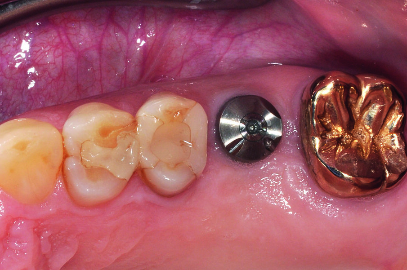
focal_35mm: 90
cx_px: 204
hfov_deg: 22.6
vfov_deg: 15.2
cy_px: 135
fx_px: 1016
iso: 200
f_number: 25
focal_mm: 60
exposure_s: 1/125
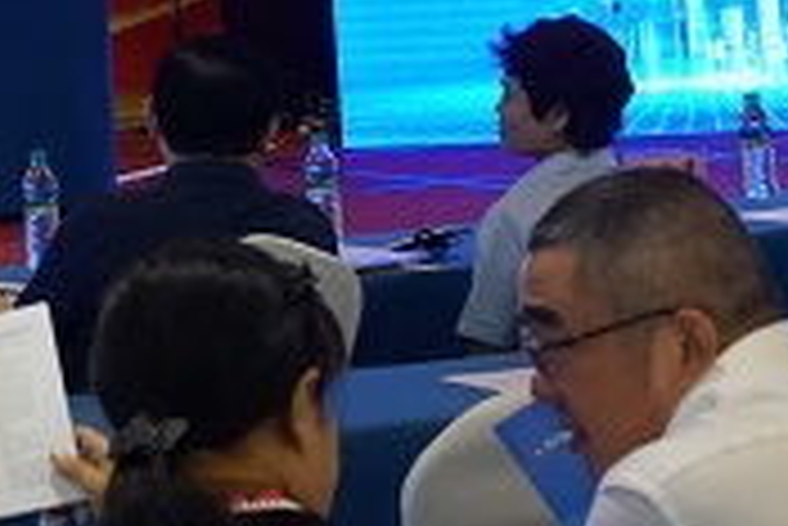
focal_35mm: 159
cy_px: -510
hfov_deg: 11.9
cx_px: -626
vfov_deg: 8.2
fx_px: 3483
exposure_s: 1/160
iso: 2000
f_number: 5.6
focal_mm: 35
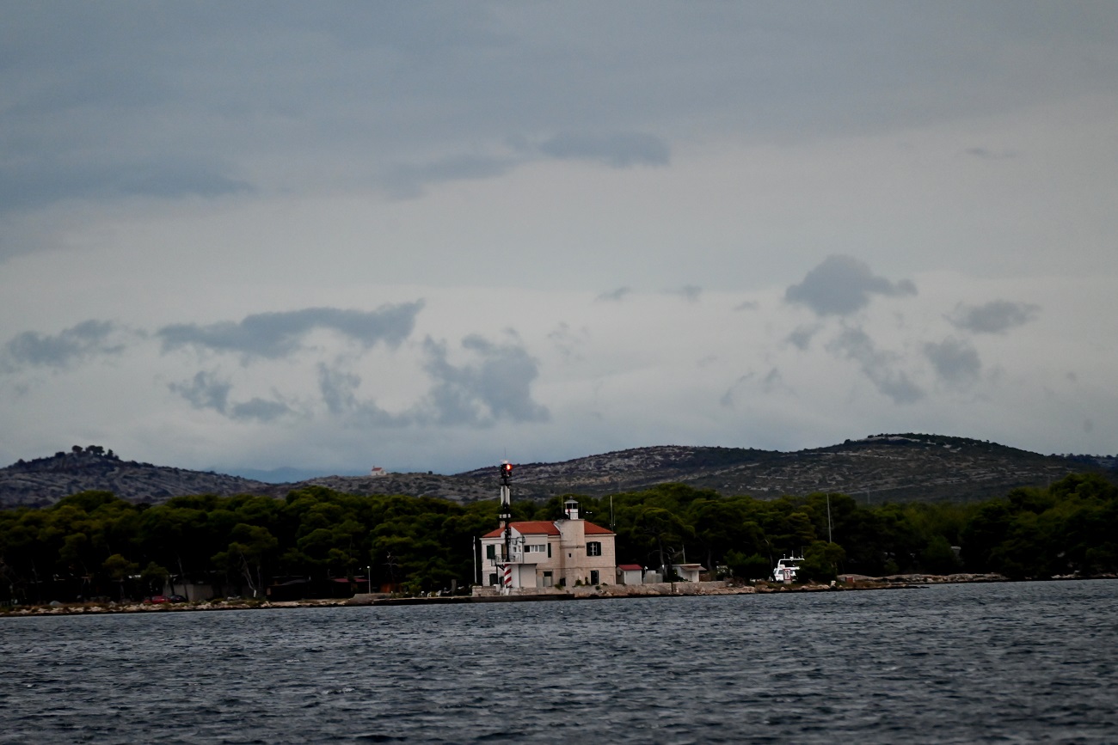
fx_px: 9317
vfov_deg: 4.6
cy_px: 372
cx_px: 559
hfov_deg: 6.9
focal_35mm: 300
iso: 3200
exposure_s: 1/400
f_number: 5.6
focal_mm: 300
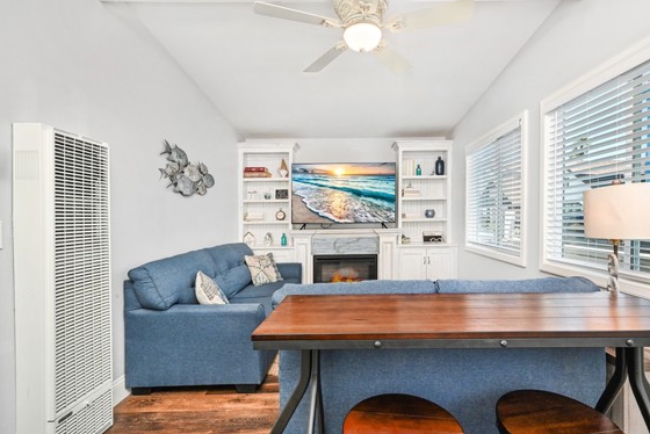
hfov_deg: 96.4
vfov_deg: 73.8
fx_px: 289
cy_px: 221
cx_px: 359
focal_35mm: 16
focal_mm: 14
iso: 1100
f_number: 16
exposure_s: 1/200
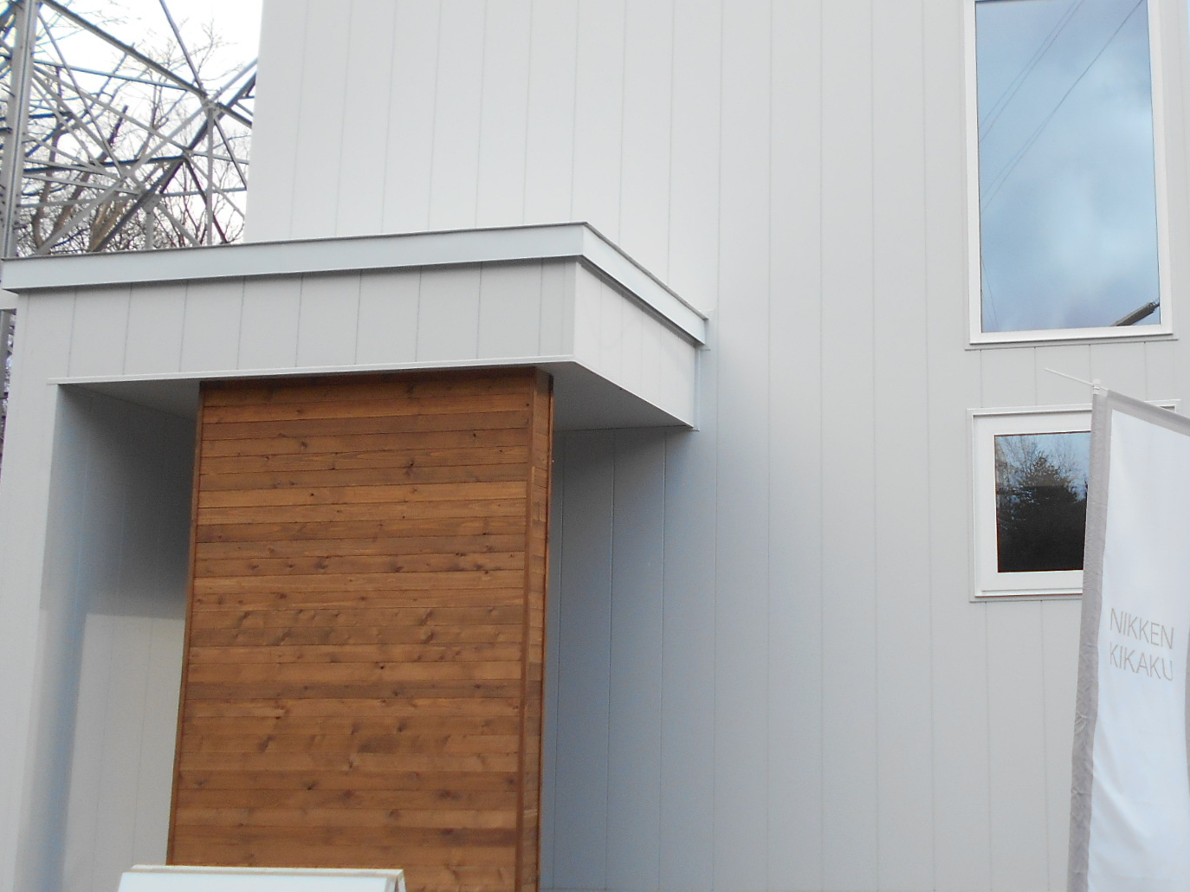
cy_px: 423
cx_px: 909
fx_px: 1478
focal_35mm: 43
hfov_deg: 42.4
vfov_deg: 33.6
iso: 80
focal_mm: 4.6
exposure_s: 1/320
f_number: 3.2
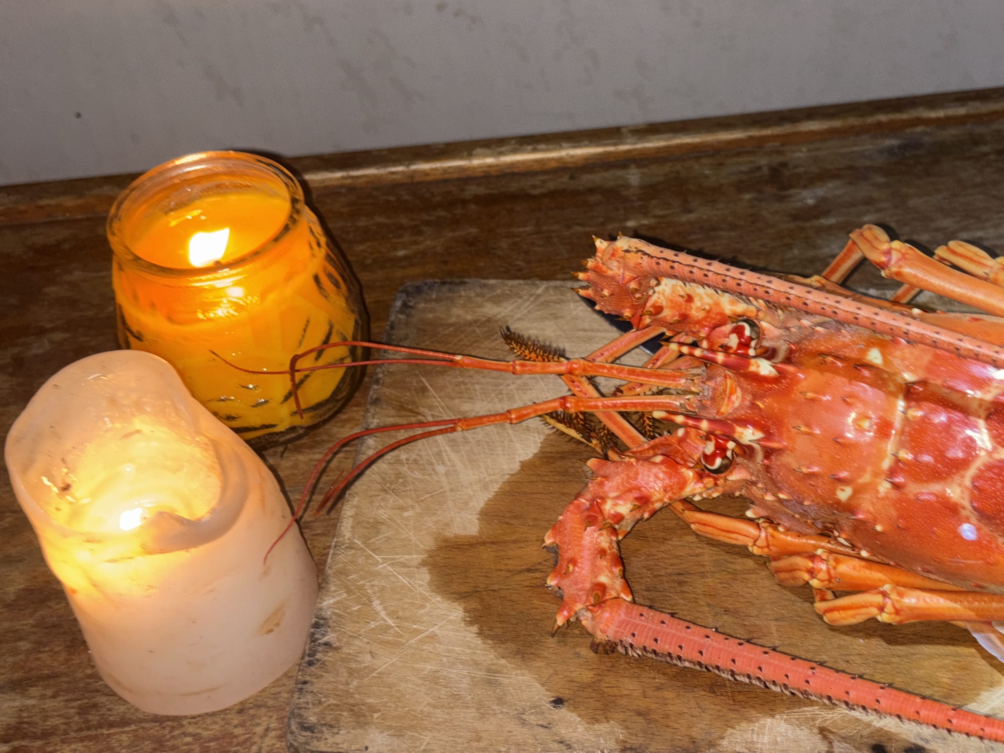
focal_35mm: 44
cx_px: 662
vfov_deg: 32.9
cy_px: 367
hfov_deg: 42.4
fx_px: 1276
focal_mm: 5.96
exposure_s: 1/19
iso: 64
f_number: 1.6
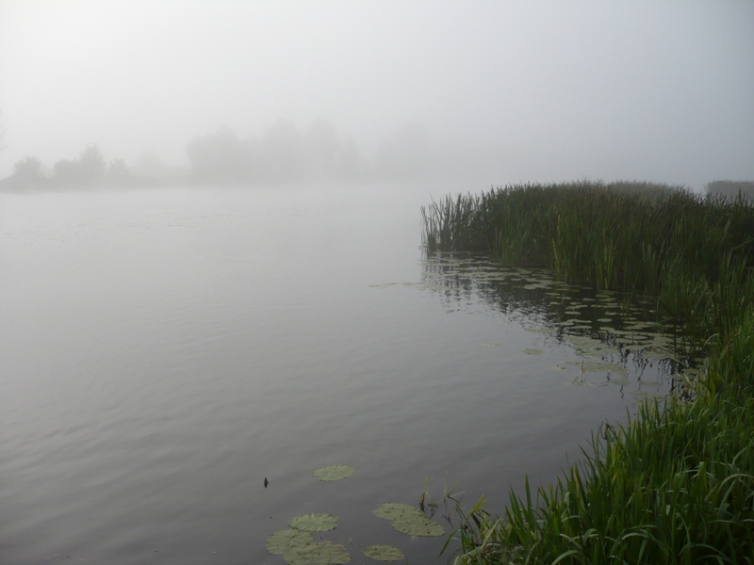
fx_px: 762
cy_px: 282
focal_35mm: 35
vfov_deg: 40.7
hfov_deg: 52.6
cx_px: 377
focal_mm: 5.8
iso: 100
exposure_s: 1/800
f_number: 2.8
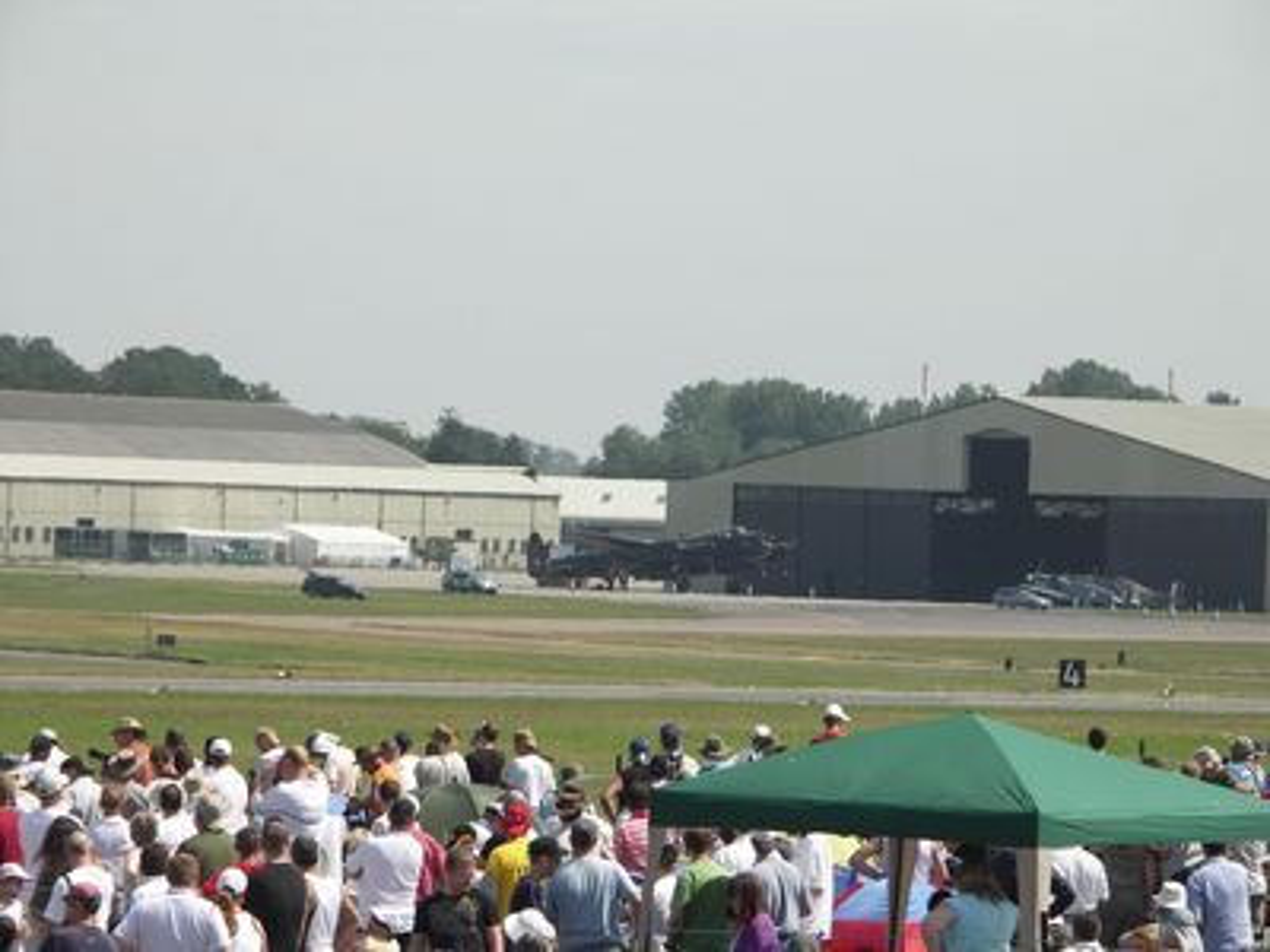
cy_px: 476
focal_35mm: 300
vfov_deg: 5.0
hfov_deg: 6.6
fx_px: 11006
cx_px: 635
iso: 50
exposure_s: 1/400
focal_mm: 76.2
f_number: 4.5
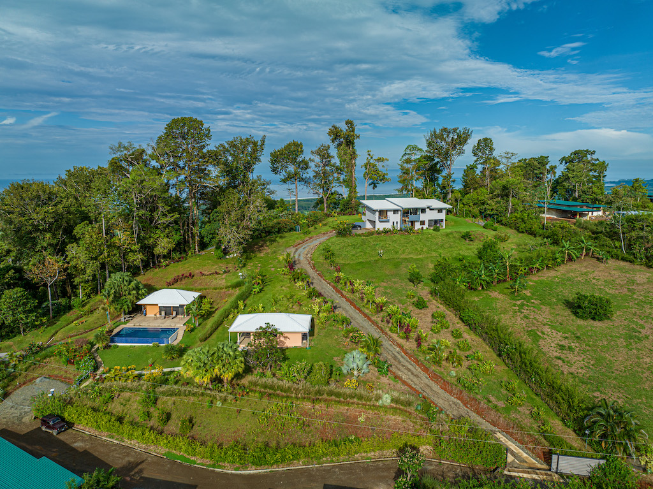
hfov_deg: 71.6
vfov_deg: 56.8
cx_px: 326
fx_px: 453
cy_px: 244
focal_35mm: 24
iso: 100
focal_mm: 12.29
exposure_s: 1/4000
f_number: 2.8
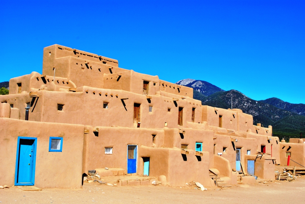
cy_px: 102
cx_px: 152
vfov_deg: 28.1
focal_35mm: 48
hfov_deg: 41.1
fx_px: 407
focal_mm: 32
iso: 100
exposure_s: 1/320
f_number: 9
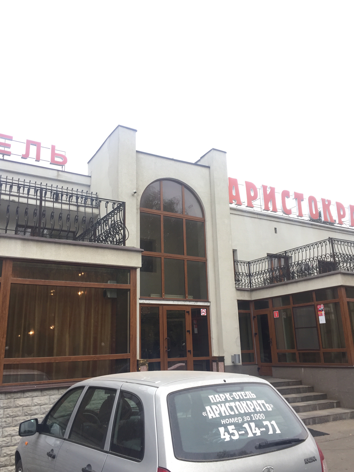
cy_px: 236
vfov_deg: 61.7
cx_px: 177
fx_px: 395
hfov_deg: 48.2
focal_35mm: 29
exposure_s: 1/100
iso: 40
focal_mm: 4.15
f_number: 2.2
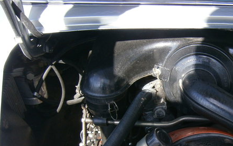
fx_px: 305
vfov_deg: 25.9
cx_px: 201
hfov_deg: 39.4
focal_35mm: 48
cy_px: 134
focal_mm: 4.7
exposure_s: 1/250
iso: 100
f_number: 2.8
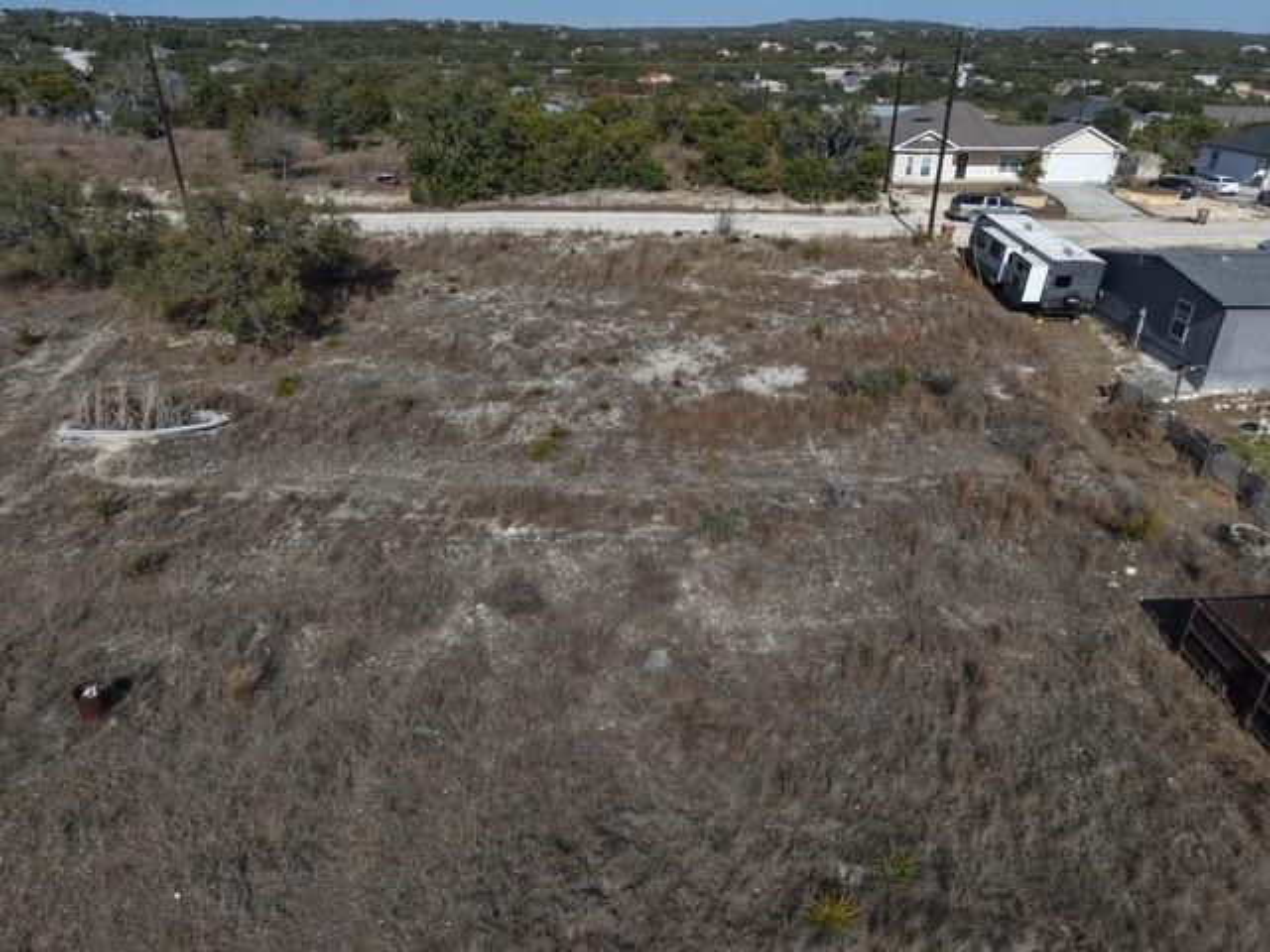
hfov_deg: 71.6
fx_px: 881
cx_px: 635
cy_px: 476
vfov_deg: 56.8
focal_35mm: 24
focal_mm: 8.67
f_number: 1.8
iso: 110
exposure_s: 1/8000
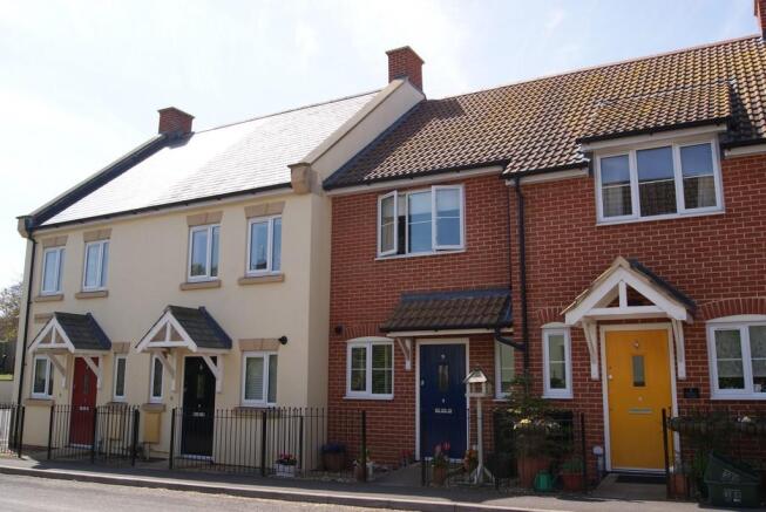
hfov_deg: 57.2
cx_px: 383
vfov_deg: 40.1
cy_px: 256
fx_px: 703
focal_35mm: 33
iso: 100
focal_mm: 22
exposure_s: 1/100
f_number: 10
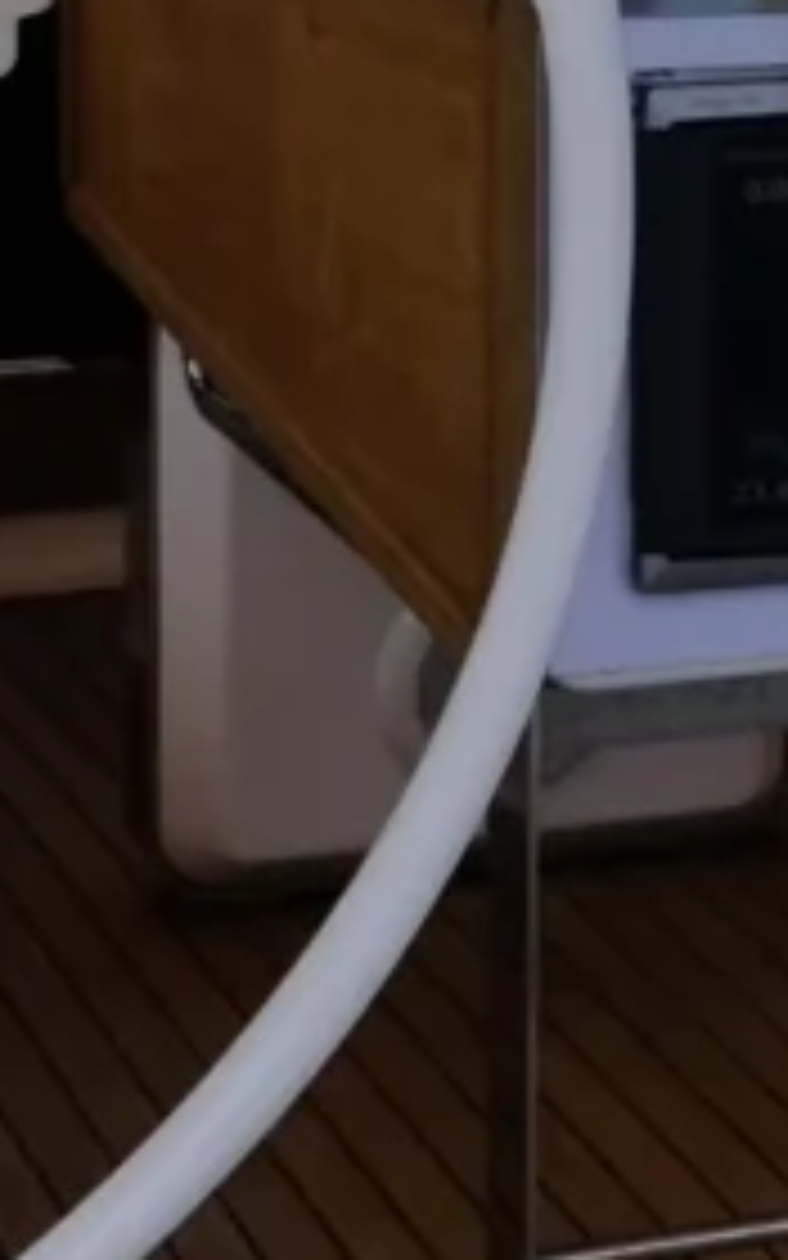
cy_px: -268
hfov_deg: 8.4
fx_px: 4811
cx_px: 1995
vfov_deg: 14.4
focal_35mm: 140
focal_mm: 10
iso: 160
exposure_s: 1/400
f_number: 7.1
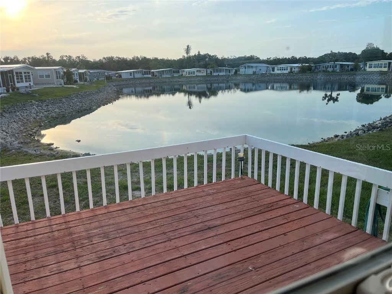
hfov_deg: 67.3
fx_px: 294
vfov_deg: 53.1
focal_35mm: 26
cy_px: 147
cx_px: 196
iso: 50
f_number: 1.6
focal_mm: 5.1
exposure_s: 1/810
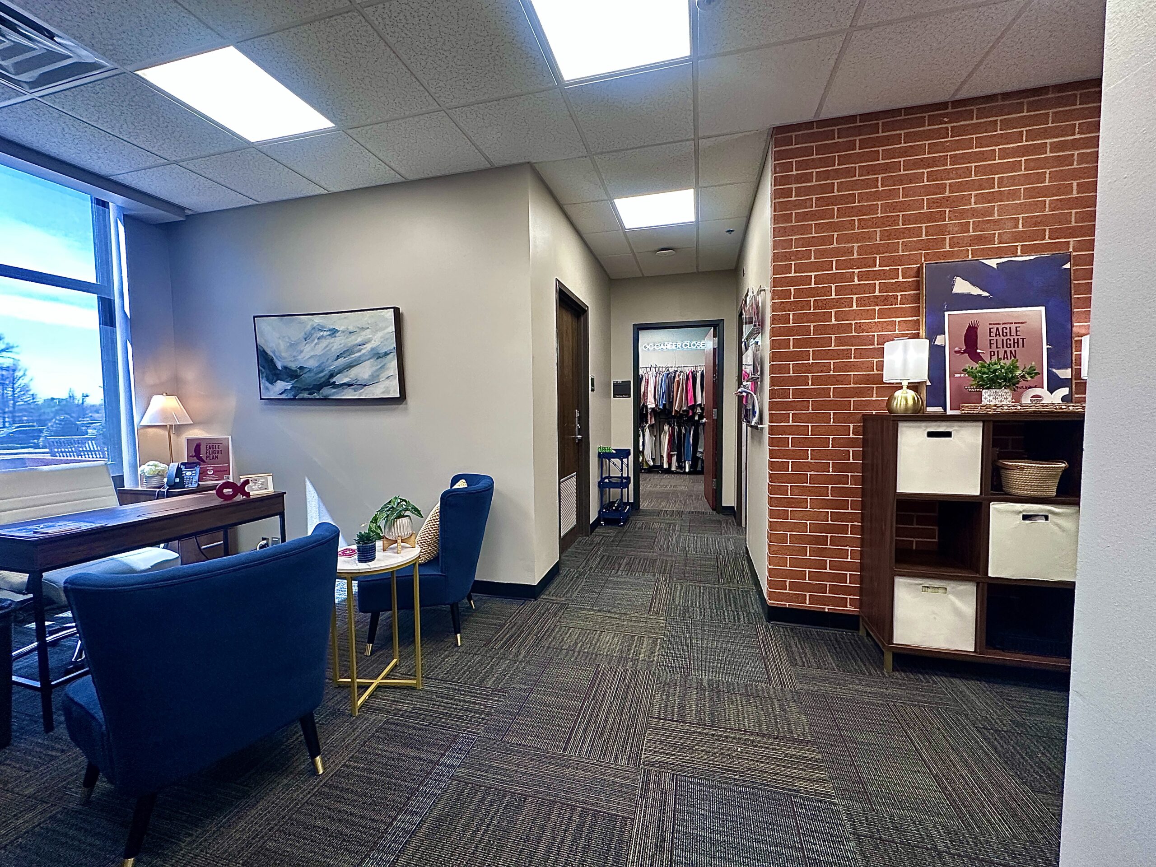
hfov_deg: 102.1
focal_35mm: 14
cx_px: 578
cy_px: 434
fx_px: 468
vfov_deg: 85.7
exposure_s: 1/120
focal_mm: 2.22
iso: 250
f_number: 2.2
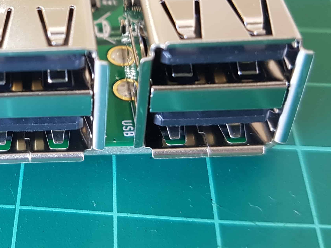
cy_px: 25
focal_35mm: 62
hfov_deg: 29.7
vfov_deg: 23.0
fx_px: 593
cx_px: 23
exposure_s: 1/25
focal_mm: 4.2
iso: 160
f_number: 1.7
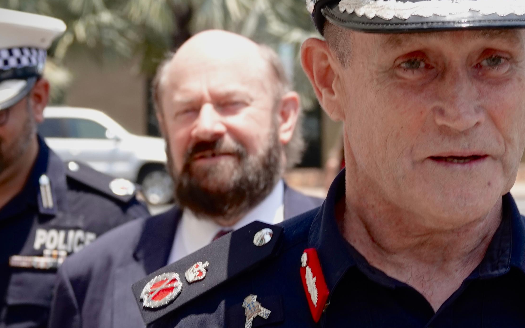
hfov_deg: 10.7
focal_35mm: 196
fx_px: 2804
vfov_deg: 6.7
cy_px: 231
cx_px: 425
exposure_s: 1/400
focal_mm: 31.33
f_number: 3.5
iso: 100
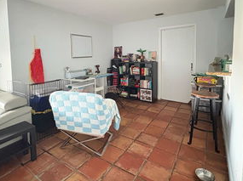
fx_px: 147
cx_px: 110
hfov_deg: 78.9
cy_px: 65
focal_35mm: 21
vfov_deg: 62.3
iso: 2500
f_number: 2.2
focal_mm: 2.22
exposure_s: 1/15
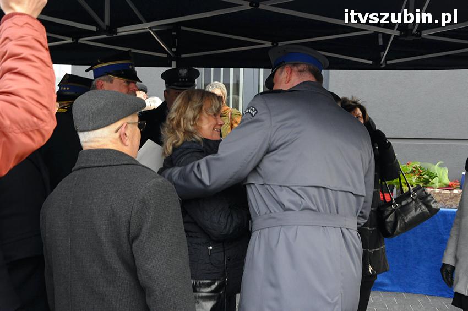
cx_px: 234
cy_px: 156
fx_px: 623
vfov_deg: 28.0
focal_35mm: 48
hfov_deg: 41.1
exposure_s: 1/80
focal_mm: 32
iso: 1600
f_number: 9
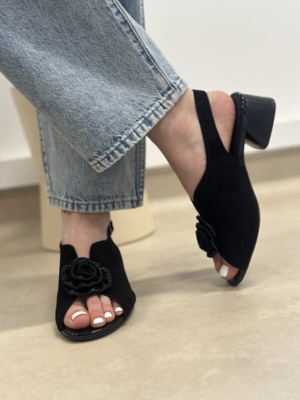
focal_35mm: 48
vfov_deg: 39.7
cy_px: 200
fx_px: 555
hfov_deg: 30.3
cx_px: 150
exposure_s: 1/50
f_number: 1.78
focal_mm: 6.86
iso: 100
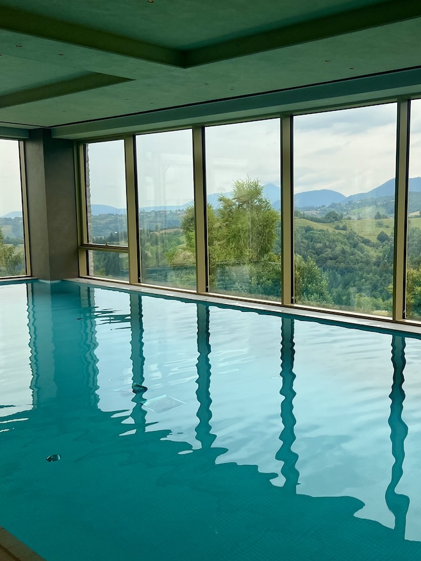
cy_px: 282
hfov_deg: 36.7
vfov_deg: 49.0
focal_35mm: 38
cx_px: 322
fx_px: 616
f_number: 1.5
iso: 50
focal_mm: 5.7
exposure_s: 1/797
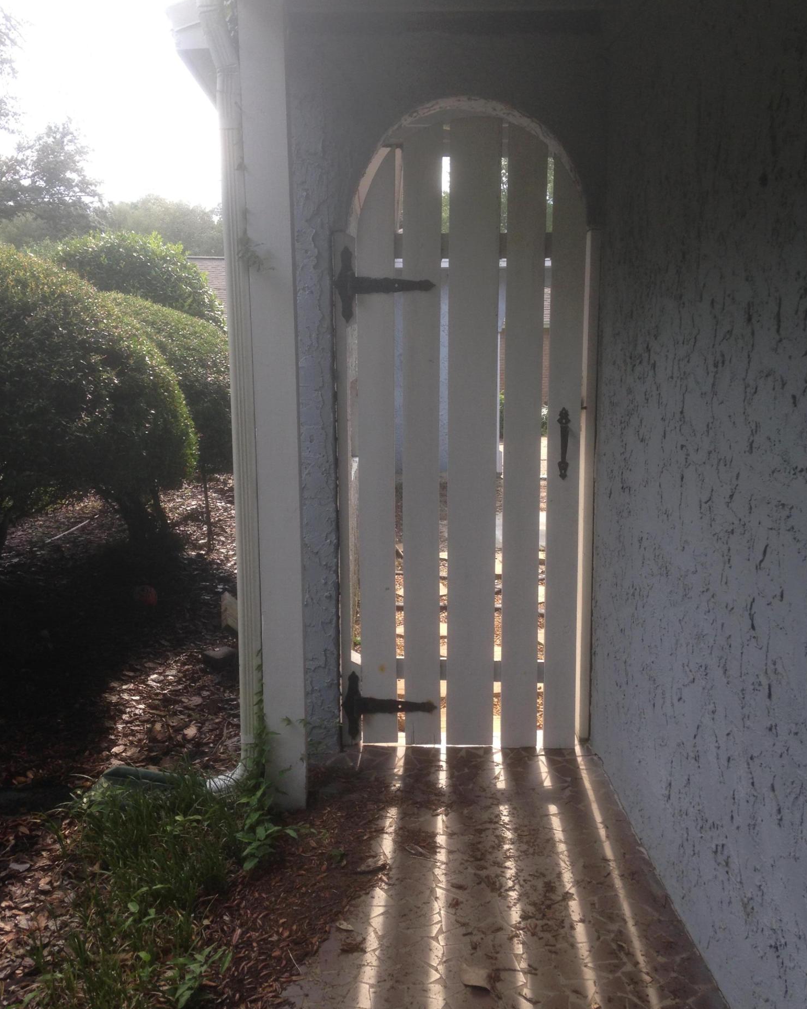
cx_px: 401
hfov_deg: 42.2
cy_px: 500
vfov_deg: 51.5
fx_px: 1045
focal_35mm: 35
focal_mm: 4.12
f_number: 2.4
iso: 50
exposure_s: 1/201
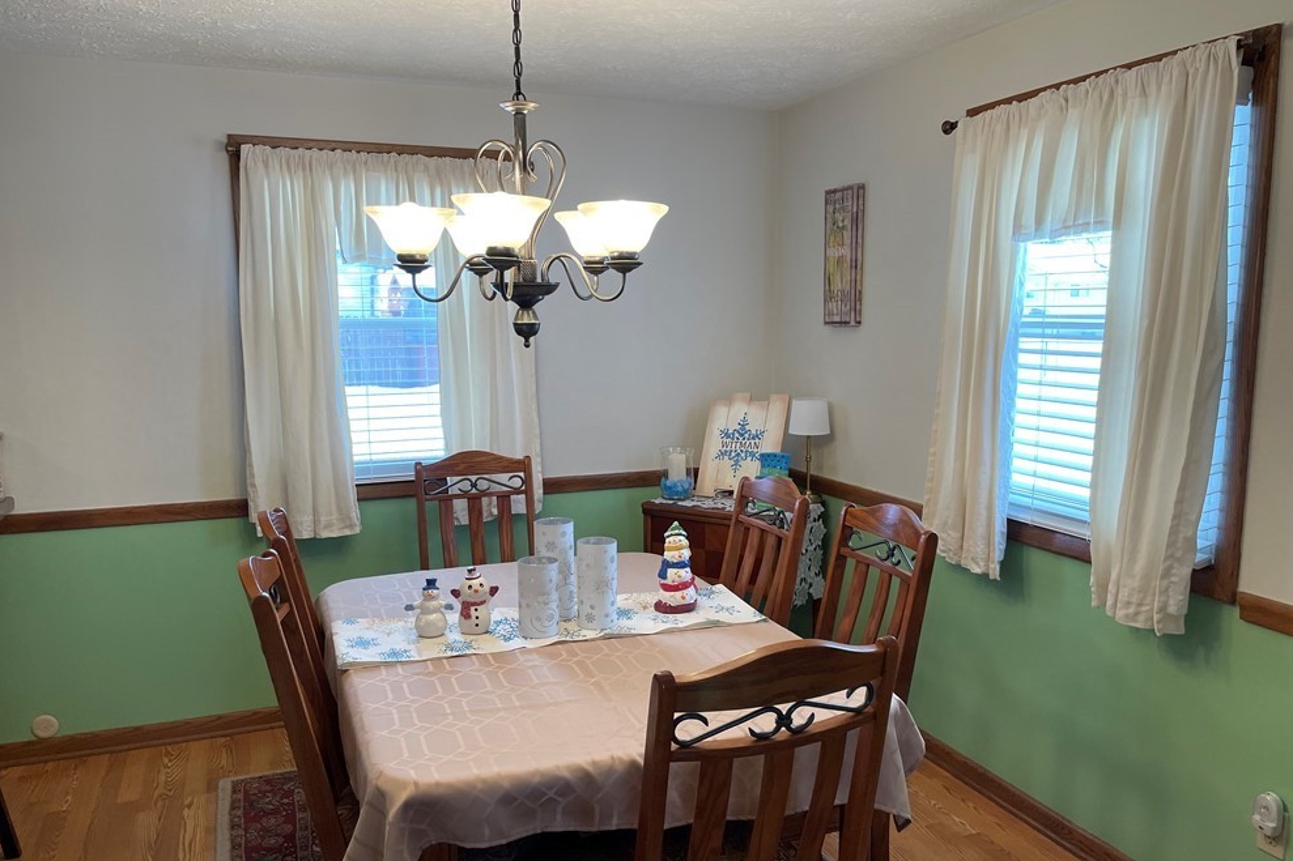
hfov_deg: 65.5
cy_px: 469
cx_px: 652
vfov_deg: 46.3
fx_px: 1005
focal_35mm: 28
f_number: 1.6
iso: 80
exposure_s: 1/120
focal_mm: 4.2
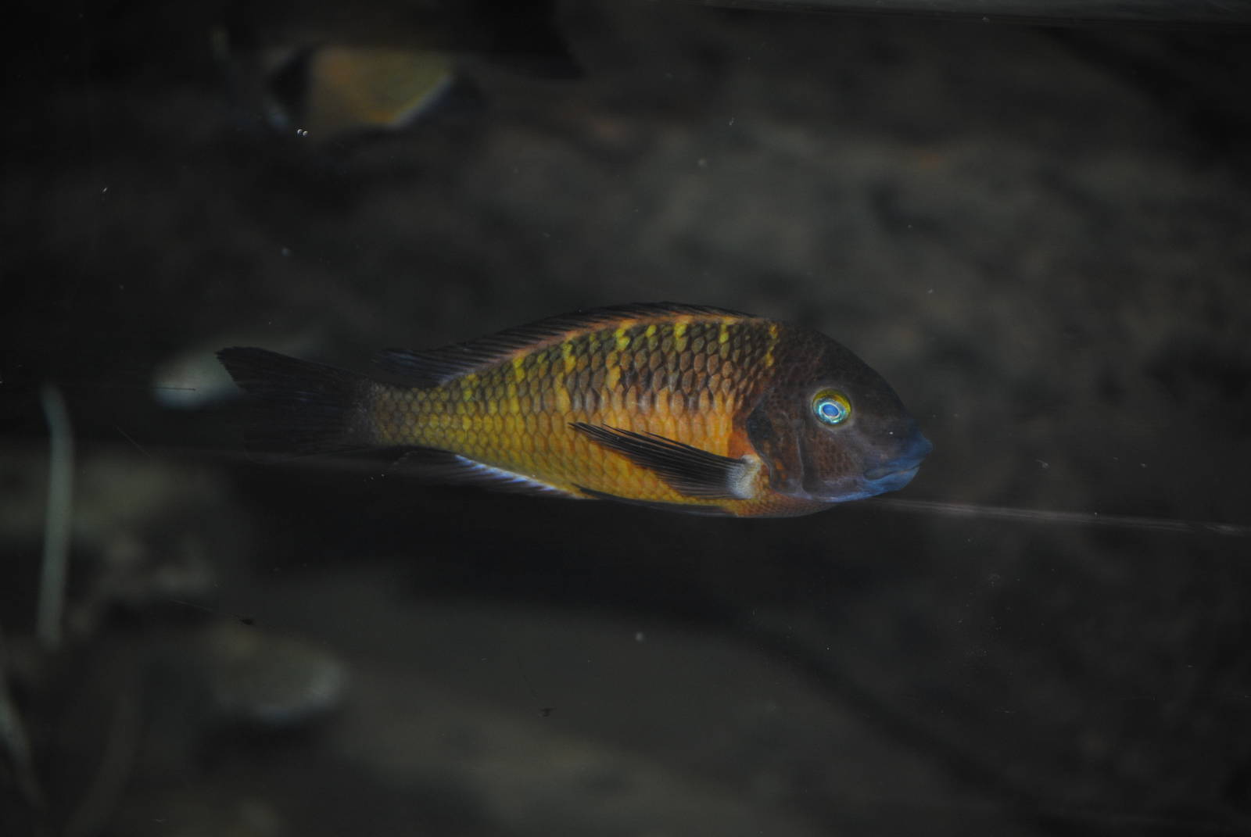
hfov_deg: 13.9
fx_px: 5114
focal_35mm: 147
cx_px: 626
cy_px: 418
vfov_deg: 9.4
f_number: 4.5
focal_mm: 98
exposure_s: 1/60
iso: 200
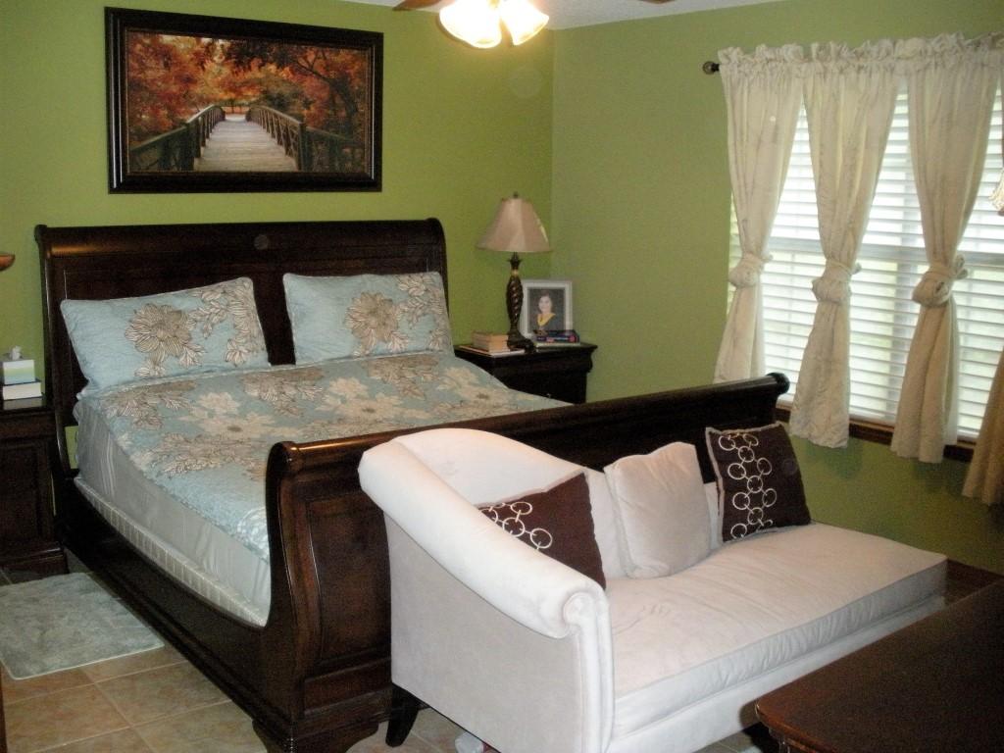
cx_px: 502
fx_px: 1044
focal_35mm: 36
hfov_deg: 51.4
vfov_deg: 39.7
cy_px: 376
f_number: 3.5
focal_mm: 6.3
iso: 607
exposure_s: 1/60
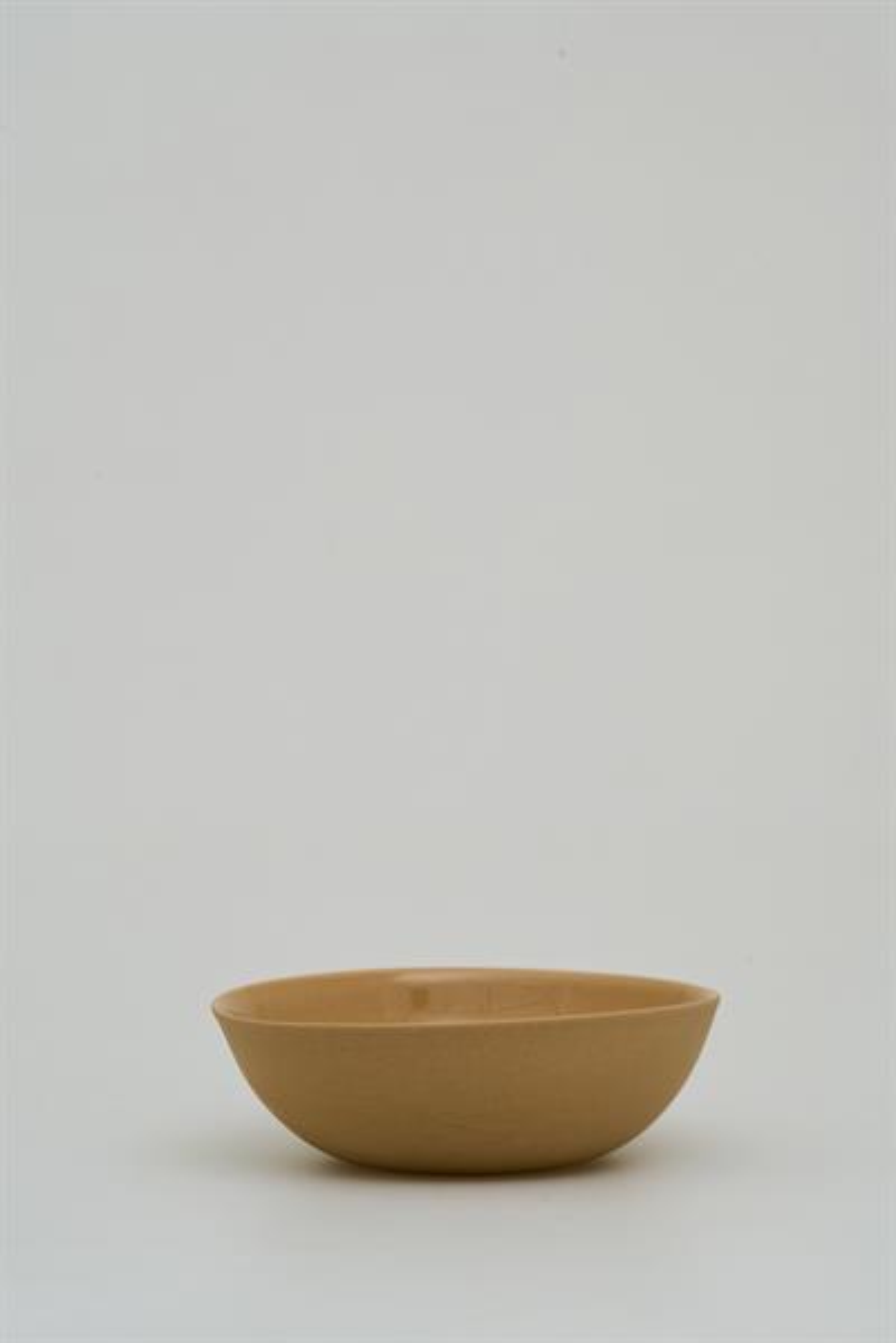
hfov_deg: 15.2
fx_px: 3356
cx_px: 448
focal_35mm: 90
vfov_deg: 22.6
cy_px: 672
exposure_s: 1/100
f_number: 11
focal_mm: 90
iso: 500
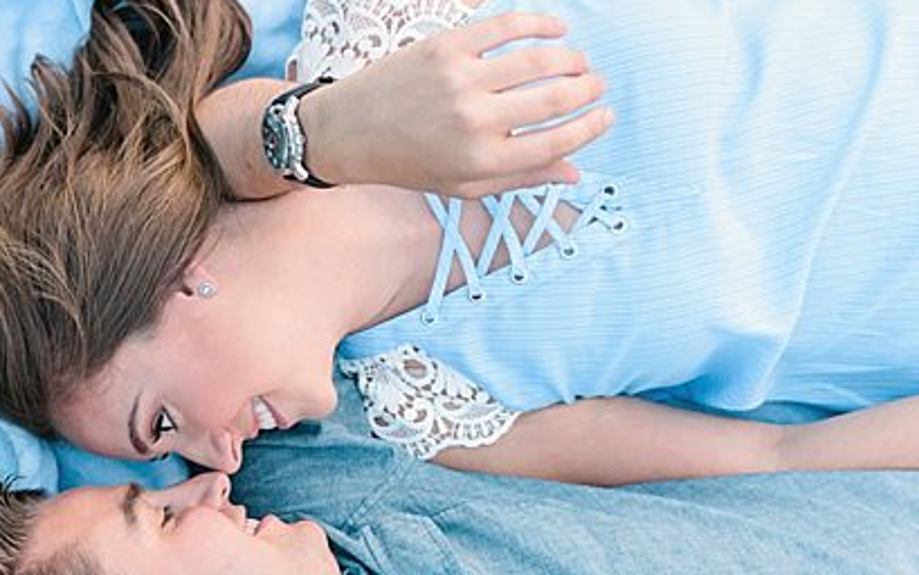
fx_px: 2055
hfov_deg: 23.7
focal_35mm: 82
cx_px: -74
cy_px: 432
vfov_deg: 15.9
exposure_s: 1/640
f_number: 1.8
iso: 640
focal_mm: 35
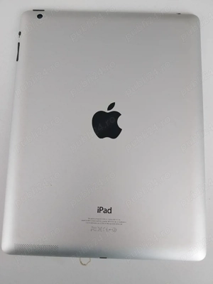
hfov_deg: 53.1
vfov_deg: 67.3
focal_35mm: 26
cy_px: 142
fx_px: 213
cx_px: 106
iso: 200
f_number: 1.8
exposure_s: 1/50
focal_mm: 4
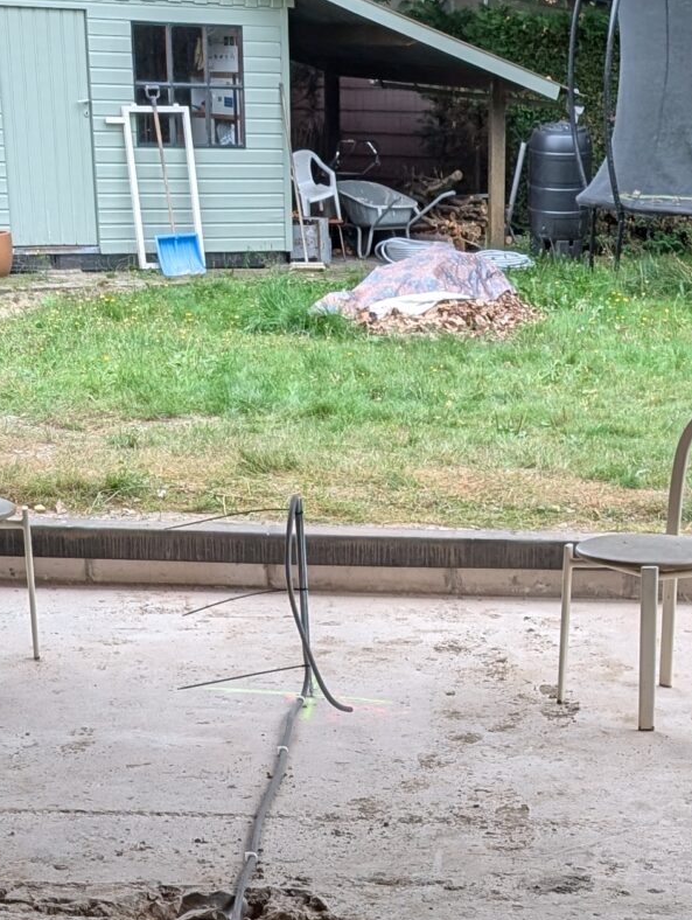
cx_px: 546
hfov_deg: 18.8
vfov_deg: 22.6
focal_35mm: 78
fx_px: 2075
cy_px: 1156
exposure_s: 1/168
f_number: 1.68
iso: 21
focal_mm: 6.9
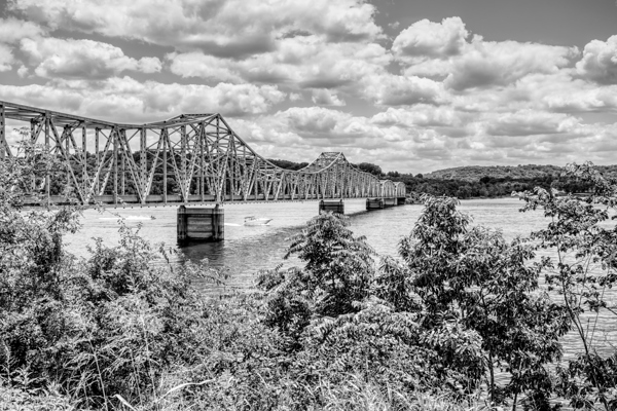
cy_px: 206
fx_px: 704
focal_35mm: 41
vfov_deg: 32.6
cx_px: 308
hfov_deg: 47.3
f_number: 16
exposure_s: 1/250
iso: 100
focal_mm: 41.1
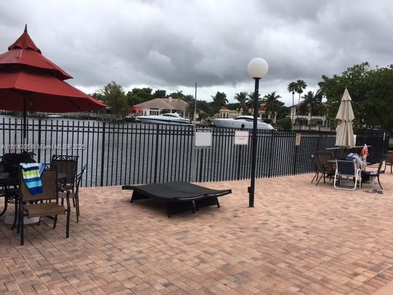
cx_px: 196
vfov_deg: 48.2
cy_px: 148
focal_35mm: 29
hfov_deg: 61.7
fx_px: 329
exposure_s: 1/785
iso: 25
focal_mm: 4.15
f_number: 2.2
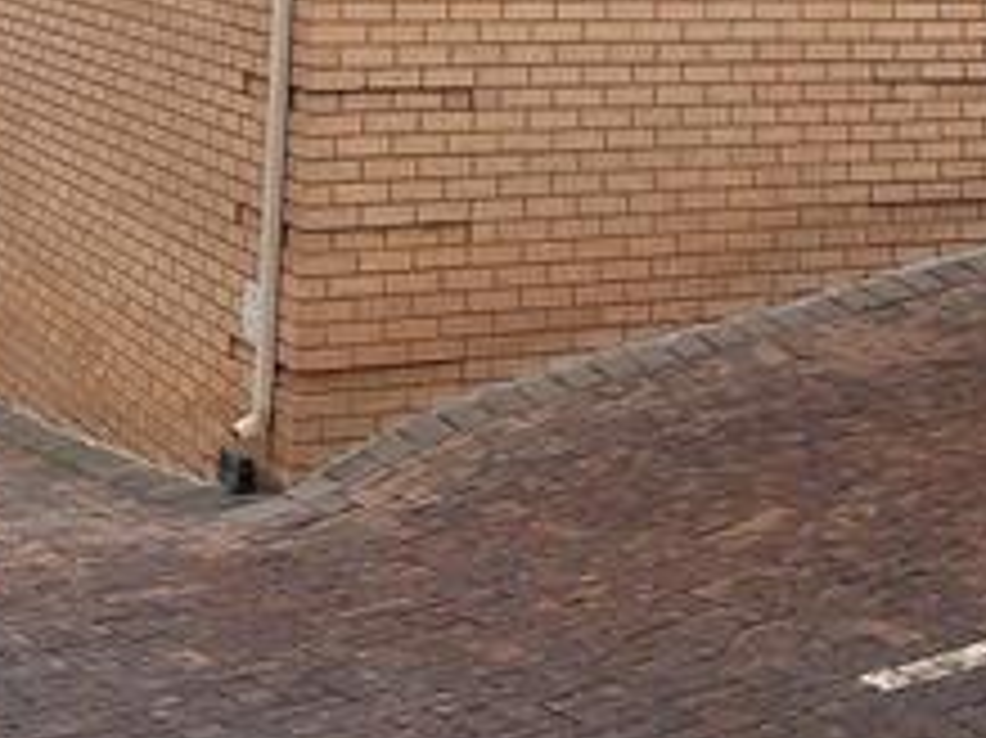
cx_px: 509
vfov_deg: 16.1
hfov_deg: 23.3
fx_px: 2391
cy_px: -360
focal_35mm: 84
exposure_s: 1/1076
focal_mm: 5.54
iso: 40
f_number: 1.8
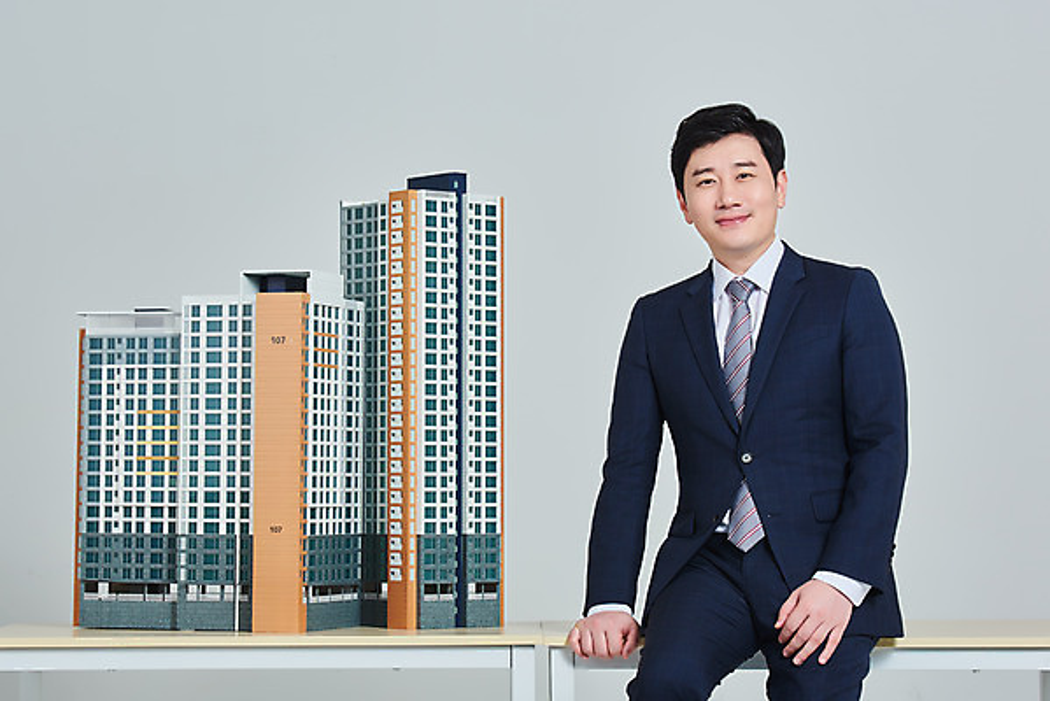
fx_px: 2685
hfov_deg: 22.1
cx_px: 525
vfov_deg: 14.9
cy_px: 350
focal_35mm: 92
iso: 100
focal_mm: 92
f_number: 14
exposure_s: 1/125
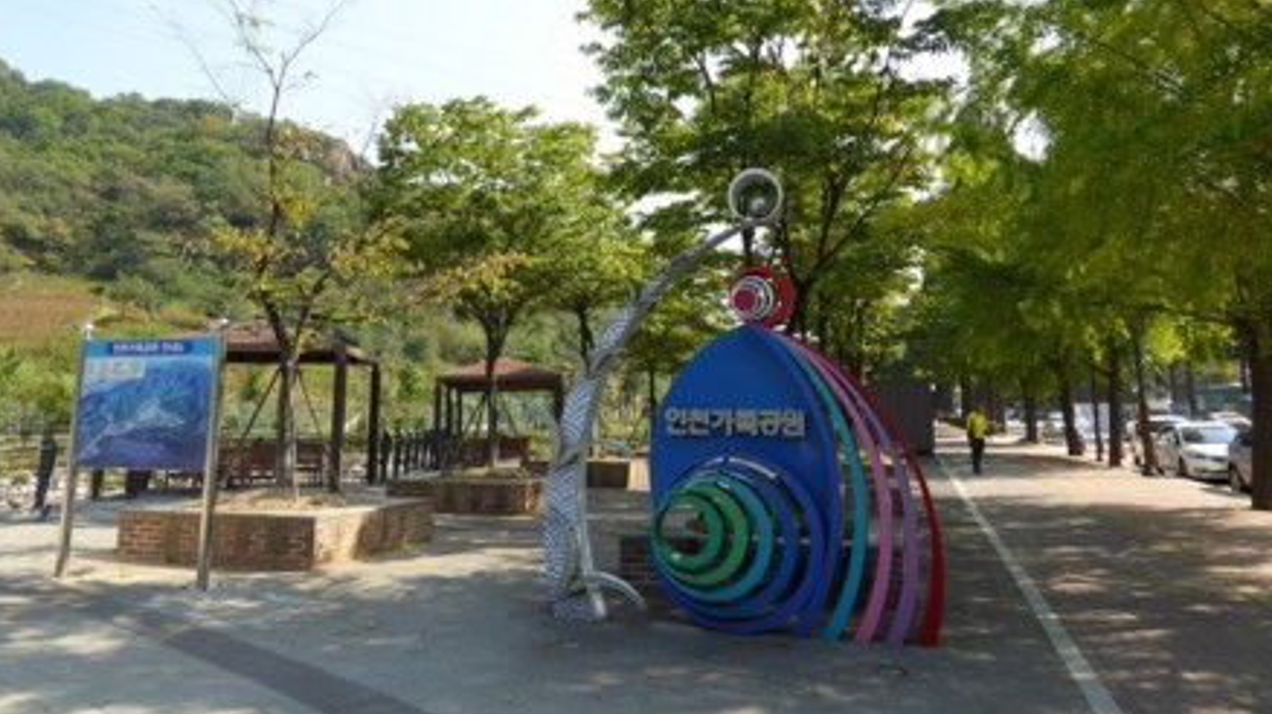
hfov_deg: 67.9
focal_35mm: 28
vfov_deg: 40.9
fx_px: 944
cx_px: 627
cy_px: 235
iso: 100
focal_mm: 4.3
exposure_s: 1/400
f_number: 3.3
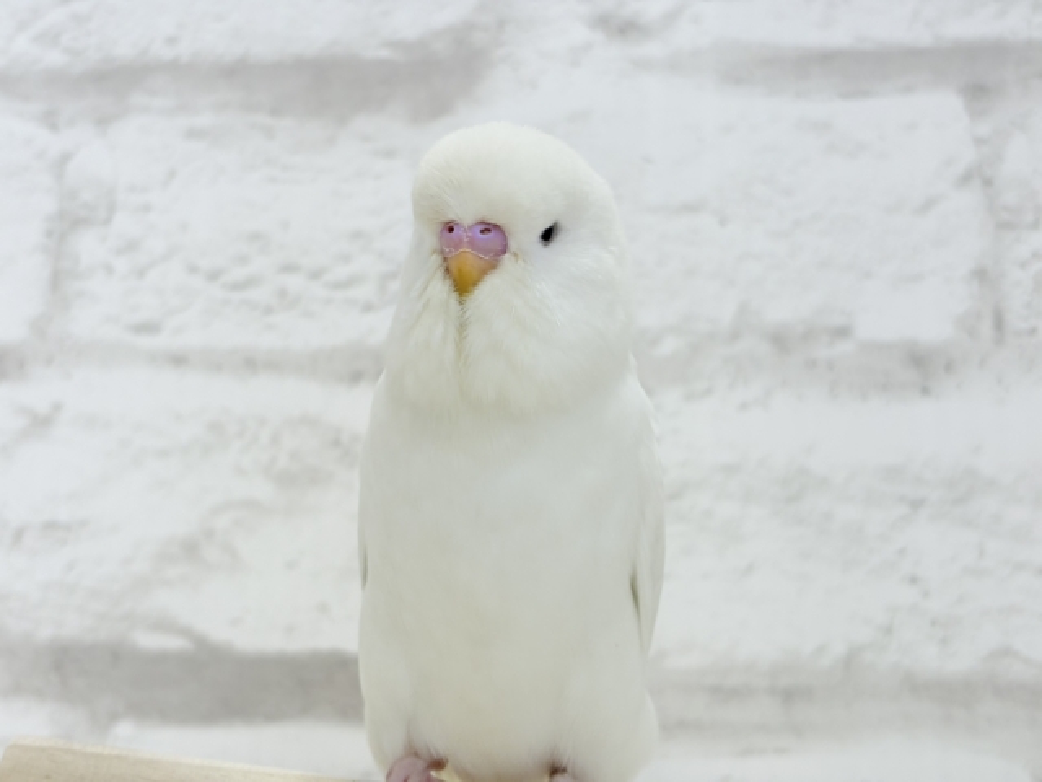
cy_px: 391
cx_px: 521
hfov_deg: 36.8
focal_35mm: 52
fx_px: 1565
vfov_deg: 28.0
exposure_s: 1/50
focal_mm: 5.96
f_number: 1.6
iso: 32
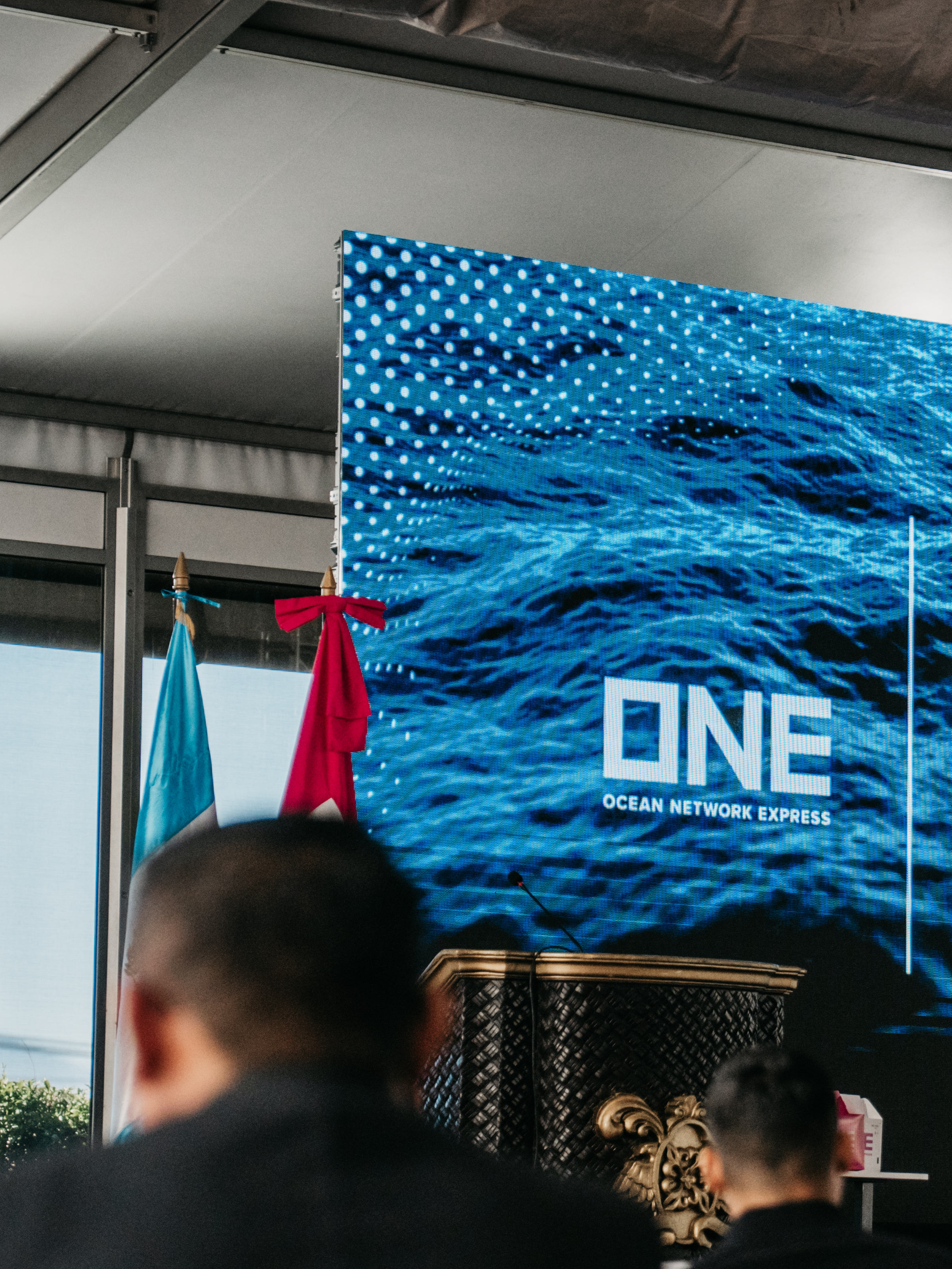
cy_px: 843
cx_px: 890
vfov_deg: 13.7
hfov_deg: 10.2
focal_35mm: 144
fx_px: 5281
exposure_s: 1/640
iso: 1000
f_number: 2.8
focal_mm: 70
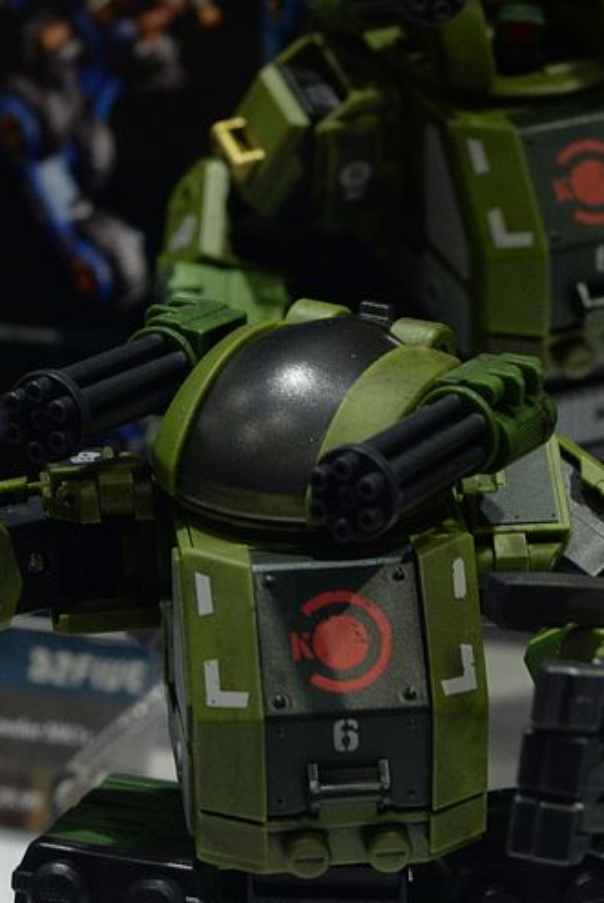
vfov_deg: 16.6
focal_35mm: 121
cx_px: 347
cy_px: 841
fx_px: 3039
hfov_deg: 11.3
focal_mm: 50
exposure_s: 1/100
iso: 2000
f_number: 6.3
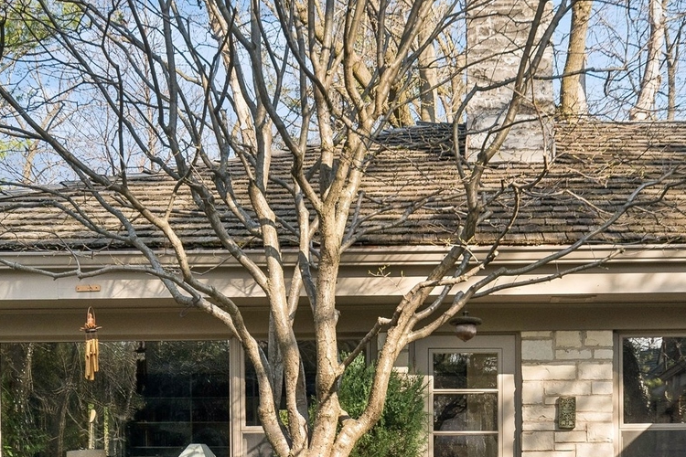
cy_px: 460
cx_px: 475
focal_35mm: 68
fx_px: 1297
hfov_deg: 29.4
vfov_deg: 19.4
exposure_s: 1/160
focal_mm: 21
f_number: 9
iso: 200
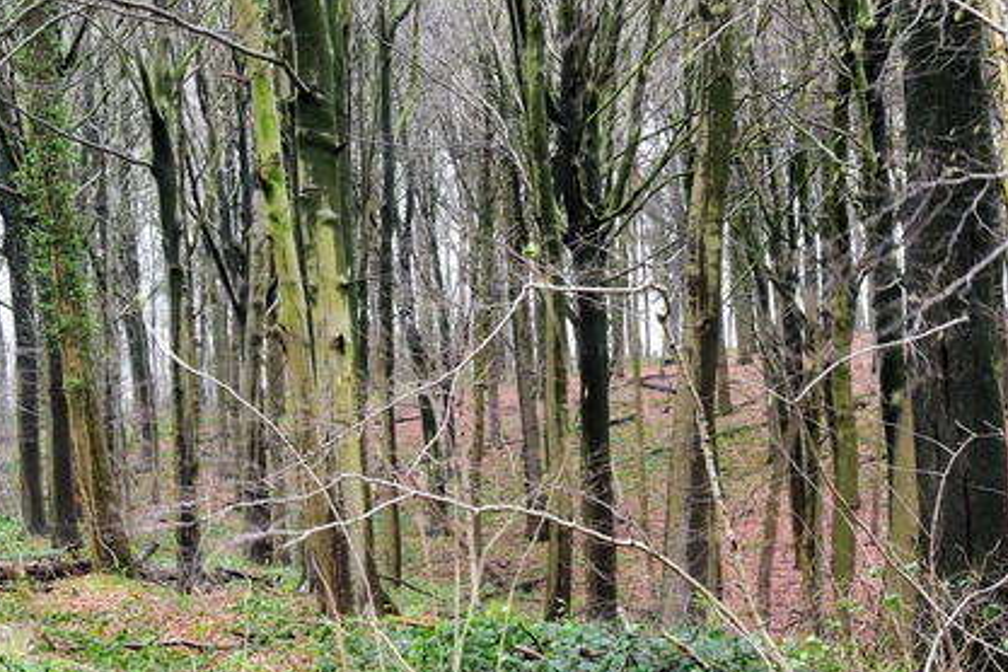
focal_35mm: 82
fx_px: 2296
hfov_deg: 24.8
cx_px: 537
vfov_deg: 16.6
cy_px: 399
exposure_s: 1/25
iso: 400
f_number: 9
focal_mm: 38
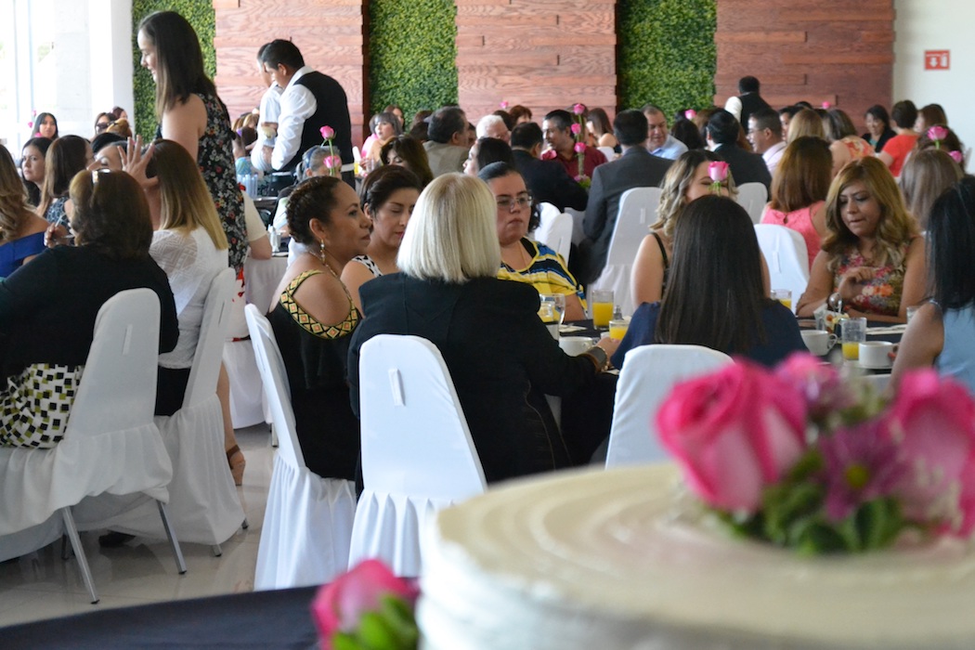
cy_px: 325
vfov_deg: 16.6
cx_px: 488
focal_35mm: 82
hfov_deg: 24.6
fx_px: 2234
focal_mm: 55
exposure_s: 1/160
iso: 3200
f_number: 5.6
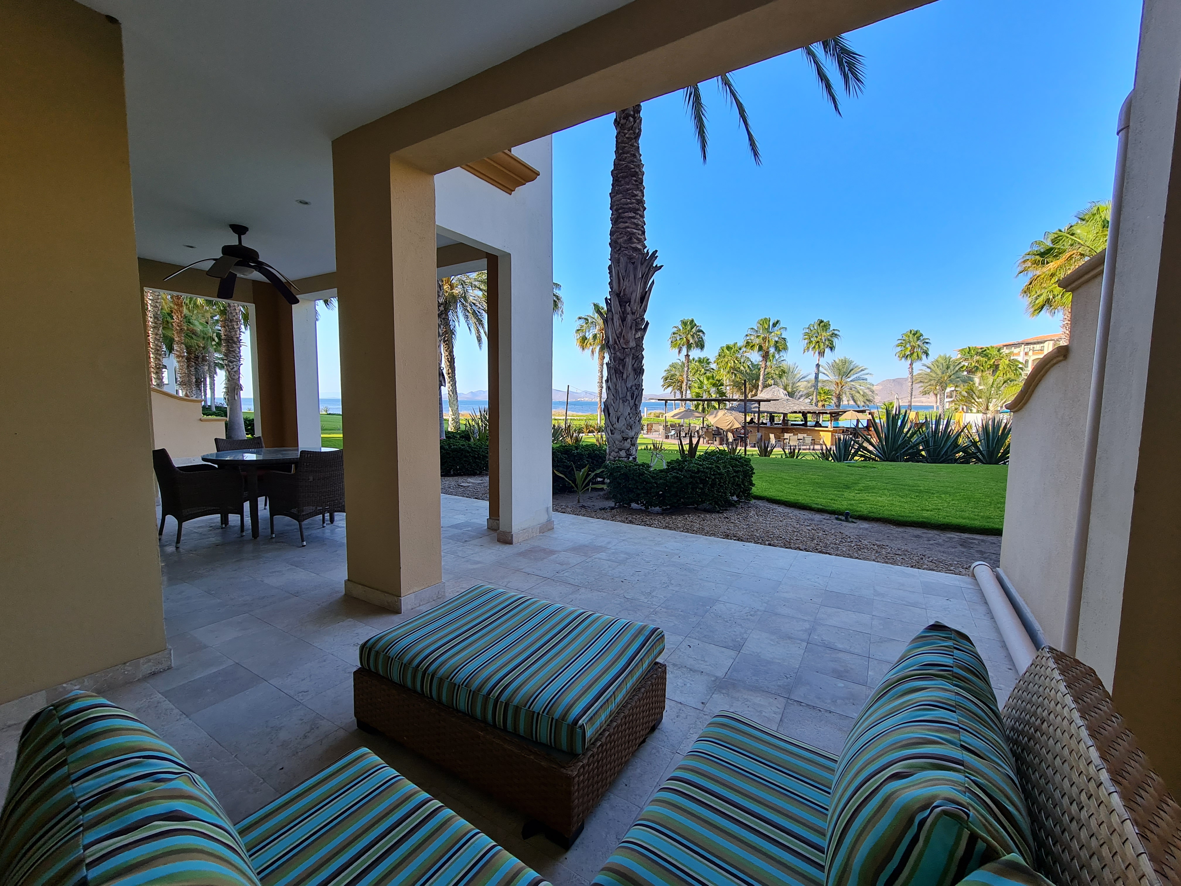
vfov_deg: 89.9
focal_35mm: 13
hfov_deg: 106.2
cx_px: 590
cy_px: 443
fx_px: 444
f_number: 2.2
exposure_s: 1/526
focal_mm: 2.2
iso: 50
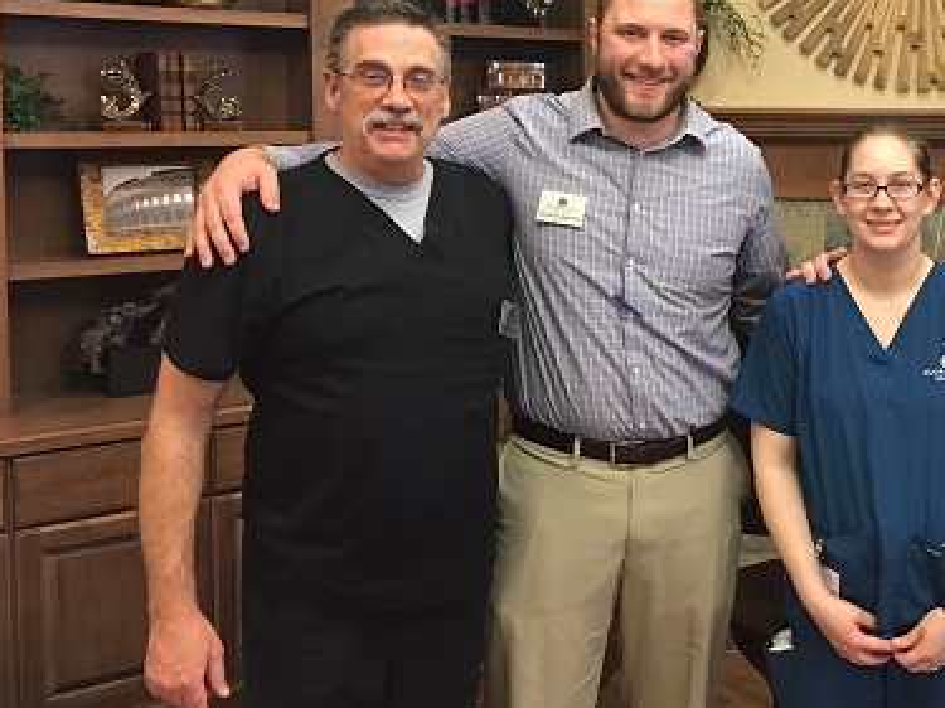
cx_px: 761
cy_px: 218
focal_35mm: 48
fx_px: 1310
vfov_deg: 30.0
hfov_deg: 38.1
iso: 100
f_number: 2.2
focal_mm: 4.15
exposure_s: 1/10
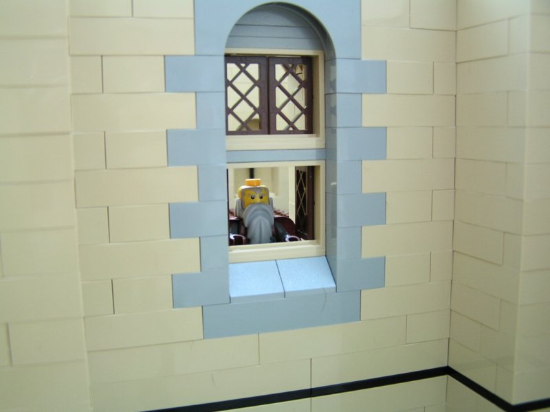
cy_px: 206
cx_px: 275
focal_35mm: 38
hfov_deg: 49.0
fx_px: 604
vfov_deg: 37.7
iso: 64
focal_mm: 6.3
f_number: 2.8
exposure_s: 1/40
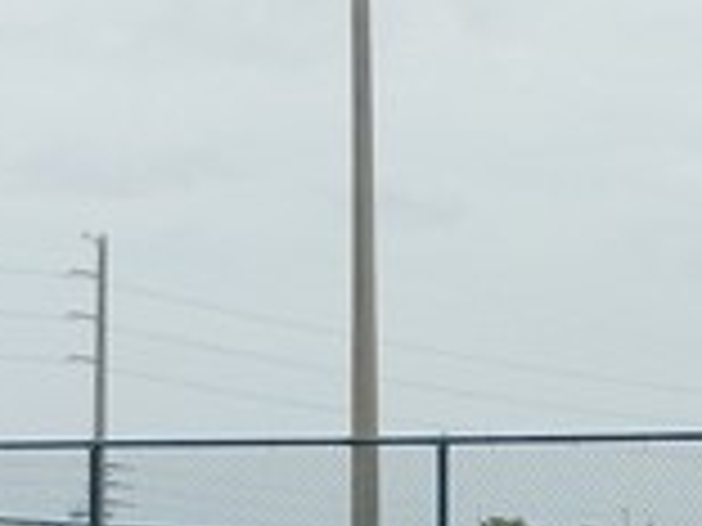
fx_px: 3326
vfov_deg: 8.9
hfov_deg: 11.1
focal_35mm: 164
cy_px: 706
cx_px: 1336
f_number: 7
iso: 160
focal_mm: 4.5
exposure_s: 1/640
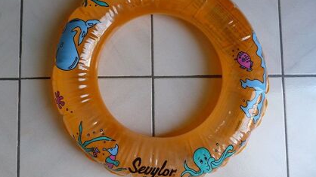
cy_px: 83
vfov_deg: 33.7
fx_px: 293
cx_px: 142
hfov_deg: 56.5
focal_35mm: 35
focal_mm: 4.7
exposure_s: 1/30
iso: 200
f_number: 3.3
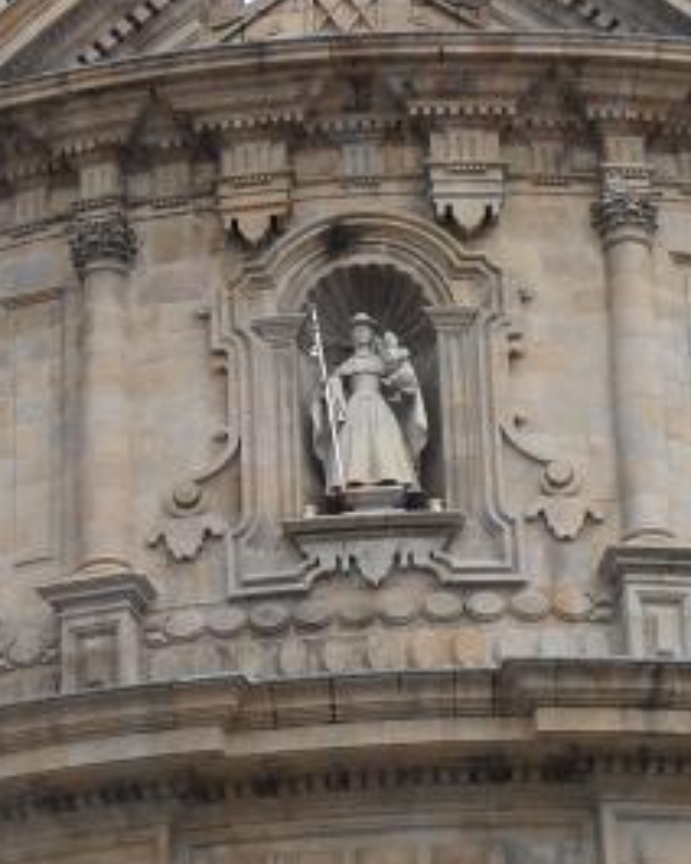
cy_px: 427
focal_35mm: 171
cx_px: 355
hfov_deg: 9.0
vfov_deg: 11.3
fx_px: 4371
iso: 80
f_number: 5.1
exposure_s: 1/400
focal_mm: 15.51
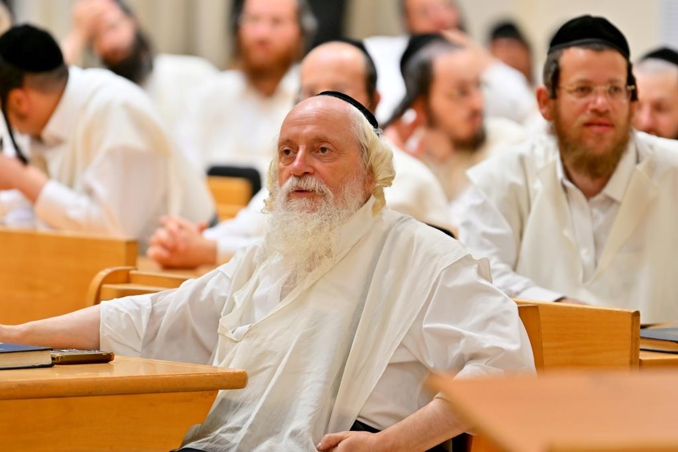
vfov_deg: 4.6
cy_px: 226
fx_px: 5648
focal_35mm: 300
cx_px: 339
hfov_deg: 6.9
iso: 320
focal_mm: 200
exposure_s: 1/160
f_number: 2.8
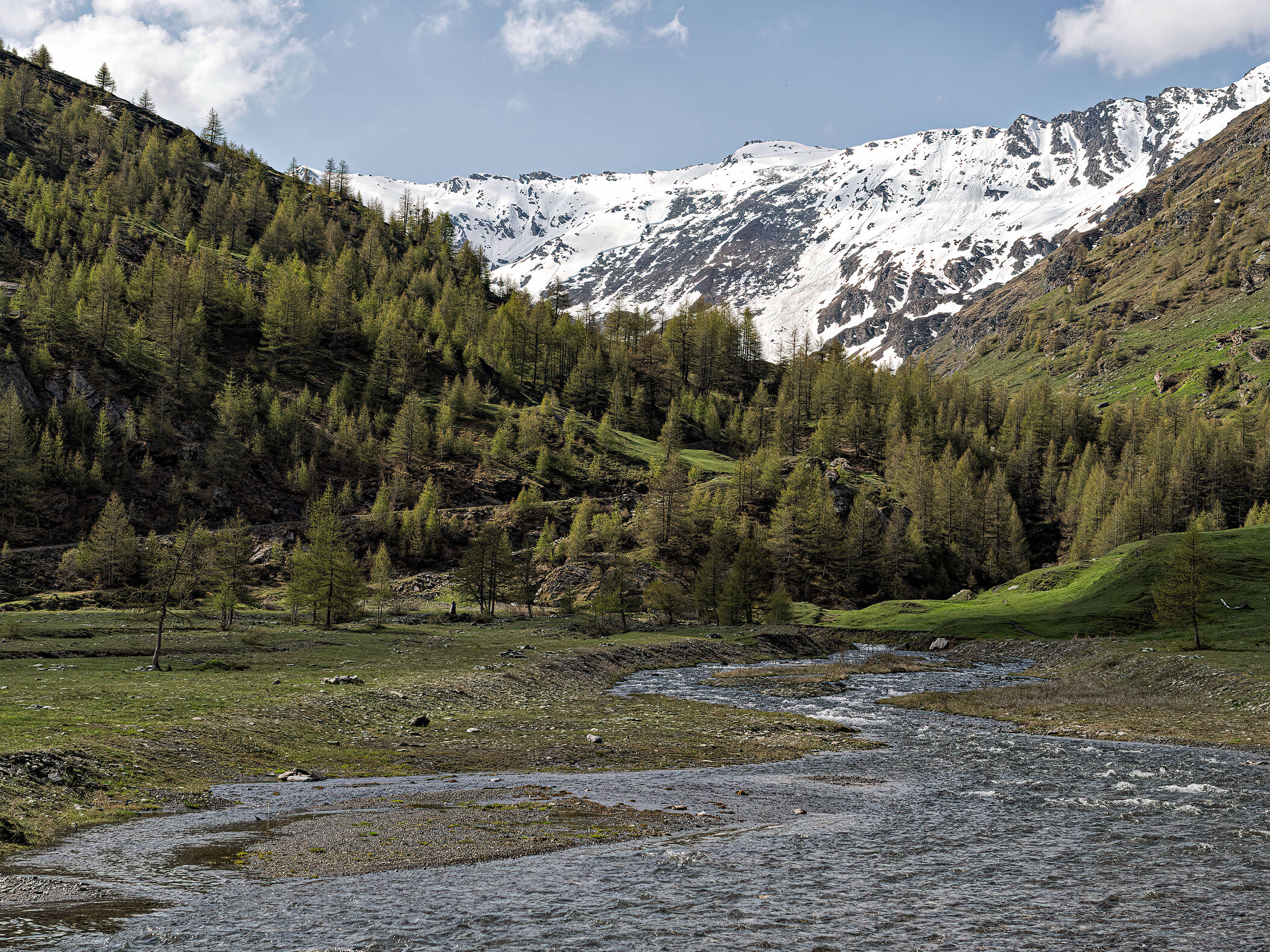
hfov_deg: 32.7
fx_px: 2165
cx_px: 583
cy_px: 479
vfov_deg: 24.8
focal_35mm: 59
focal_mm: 54
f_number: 7.1
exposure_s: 1/500
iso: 100
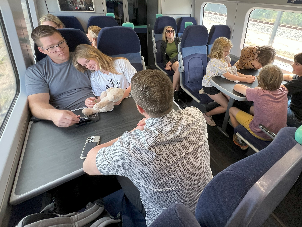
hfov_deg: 89.8
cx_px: 182
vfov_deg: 72.8
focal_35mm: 17
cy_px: 79
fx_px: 148
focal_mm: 1.57
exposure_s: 1/100
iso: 160
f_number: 1.8
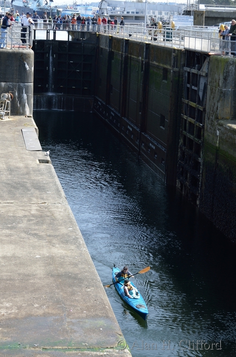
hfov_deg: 17.4
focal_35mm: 78
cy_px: 178
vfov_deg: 26.1
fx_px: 771
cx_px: 118
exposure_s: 1/200
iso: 125
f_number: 6.3
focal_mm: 52
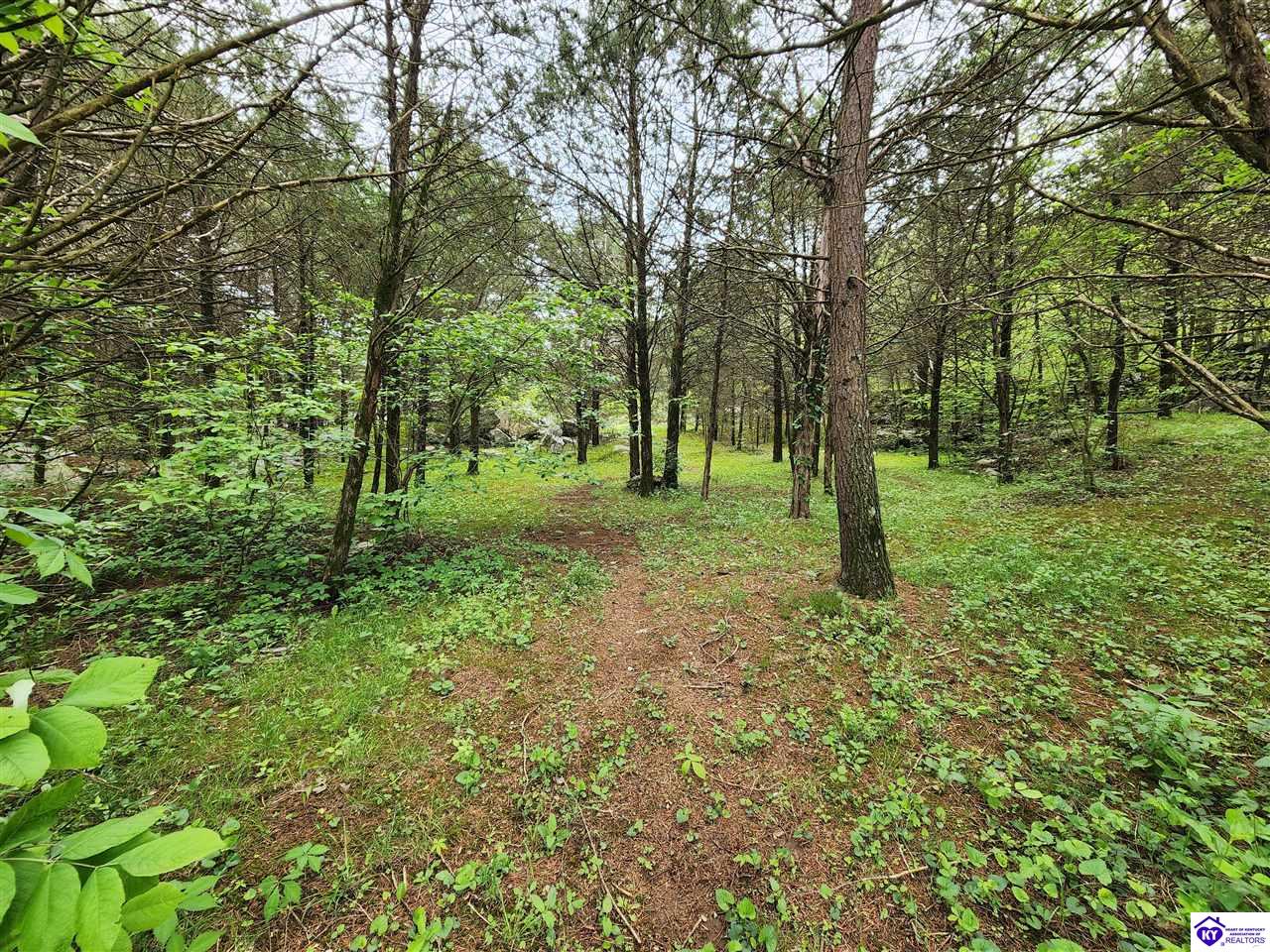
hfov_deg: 106.2
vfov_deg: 89.9
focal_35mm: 13
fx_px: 477
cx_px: 635
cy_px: 476
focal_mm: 2.2
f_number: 2.2
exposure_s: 1/120
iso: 64
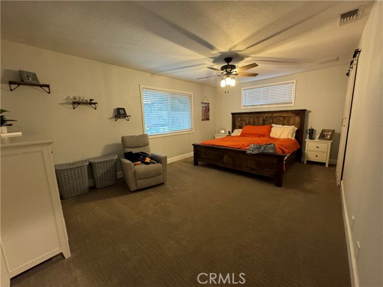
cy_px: 144
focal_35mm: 14
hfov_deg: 102.1
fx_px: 155
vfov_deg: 85.7
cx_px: 192
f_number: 2.2
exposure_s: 1/60
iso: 800
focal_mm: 2.22
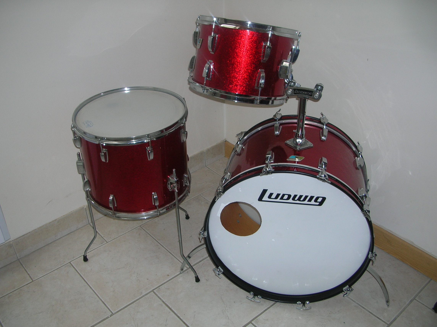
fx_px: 441
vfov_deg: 40.6
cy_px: 164
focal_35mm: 35
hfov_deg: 52.7
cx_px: 218
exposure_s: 1/60.1
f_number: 2.8
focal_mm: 5.8
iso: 50
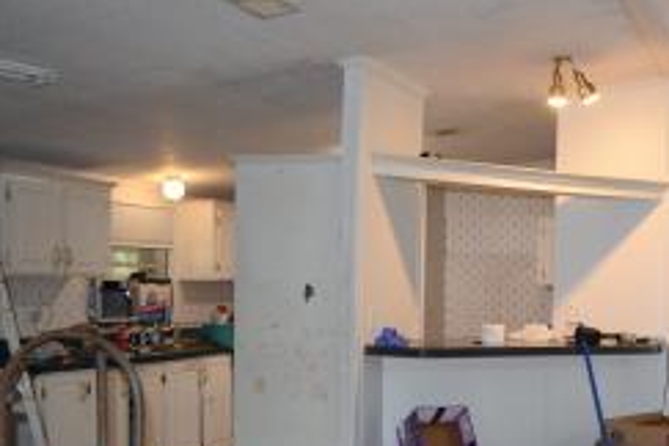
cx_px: 573
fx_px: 929
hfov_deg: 37.6
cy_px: 322
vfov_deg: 26.7
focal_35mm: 50
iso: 800
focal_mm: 18
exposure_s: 1/60
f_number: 4
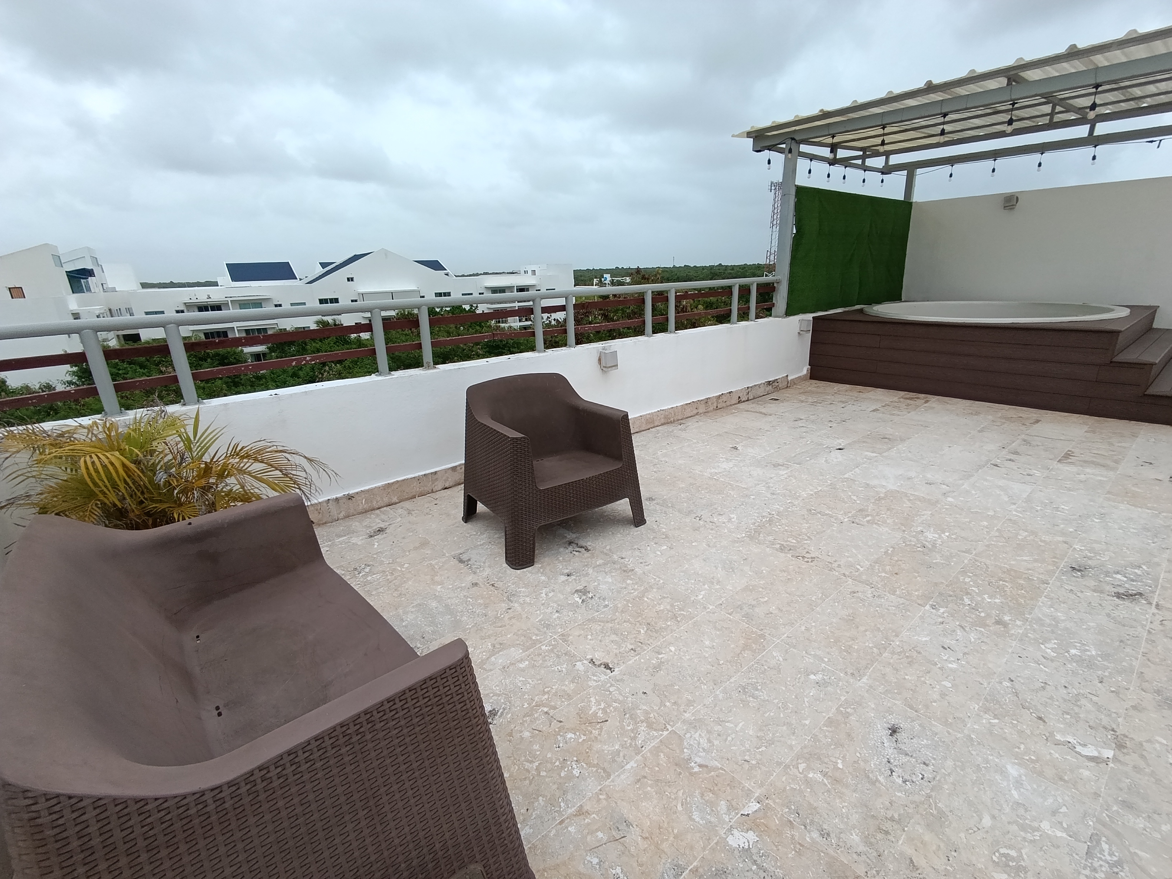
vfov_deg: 78.1
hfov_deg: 94.5
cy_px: 440
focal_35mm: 16
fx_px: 542
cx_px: 586
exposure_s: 1/200
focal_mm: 1.65
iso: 50
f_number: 2.2
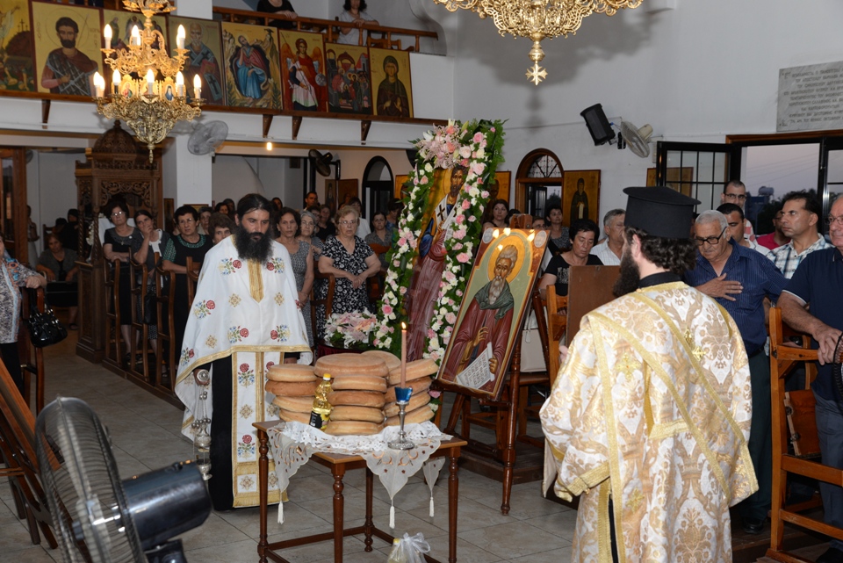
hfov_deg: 44.5
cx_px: 422
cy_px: 282
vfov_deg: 30.5
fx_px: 1031
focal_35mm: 44
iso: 800
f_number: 6.3
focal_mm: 44
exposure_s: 1/60
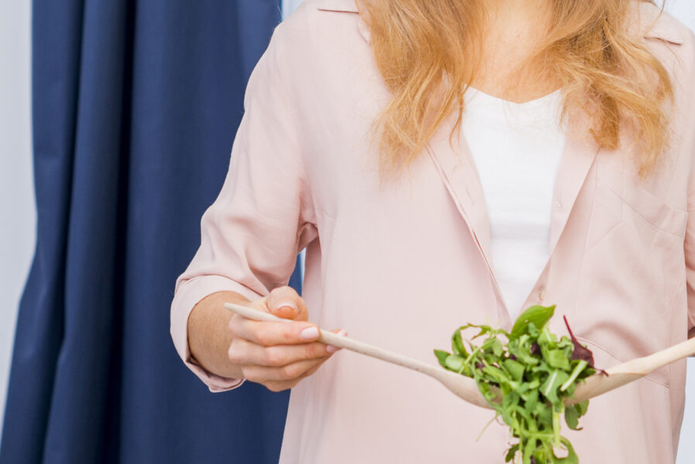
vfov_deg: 9.6
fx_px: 2762
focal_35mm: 143
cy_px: 187
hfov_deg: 14.3
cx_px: 533
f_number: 3.5
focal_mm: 50
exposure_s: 1/160
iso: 250
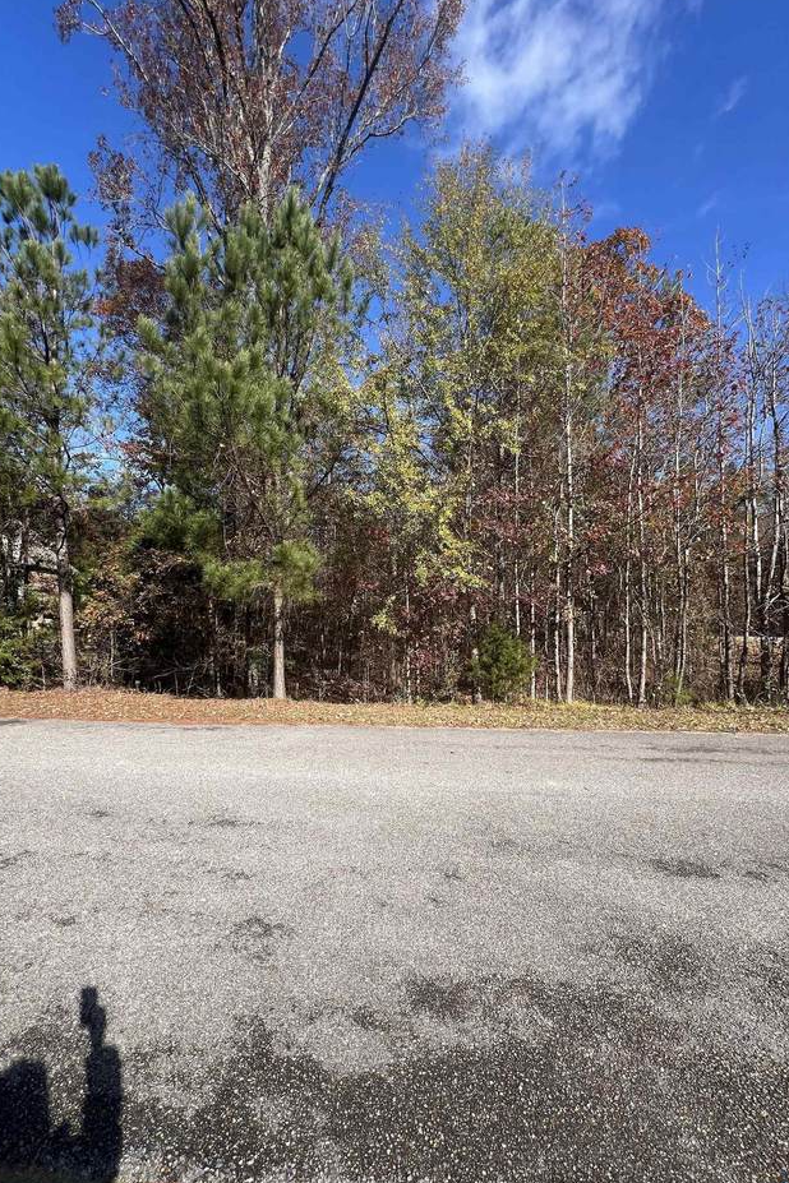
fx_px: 460
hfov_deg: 81.2
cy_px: 596
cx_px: 379
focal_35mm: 14
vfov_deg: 104.3
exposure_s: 1/853
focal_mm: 1.57
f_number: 1.8
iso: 32
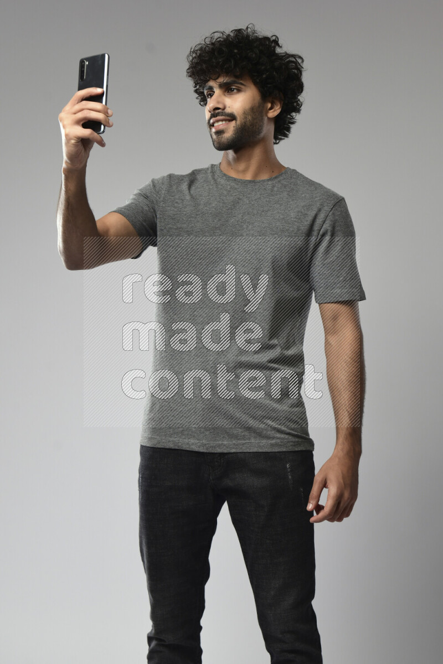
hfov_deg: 27.0
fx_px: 923
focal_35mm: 50
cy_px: 332
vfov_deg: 39.6
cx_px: 222
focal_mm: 50
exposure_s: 1/125
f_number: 6.3
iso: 400
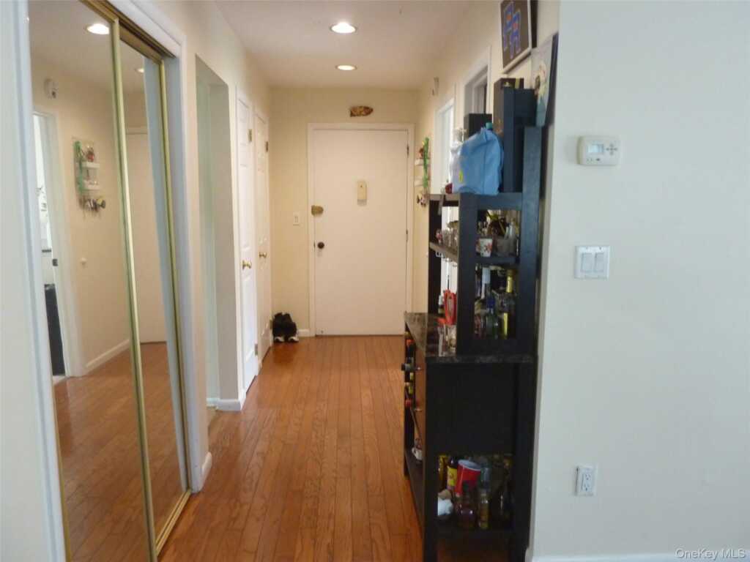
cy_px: 281
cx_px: 375
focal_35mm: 25
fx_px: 542
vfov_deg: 54.9
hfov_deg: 69.4
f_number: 3.3
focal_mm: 4.1
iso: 400
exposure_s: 1/25
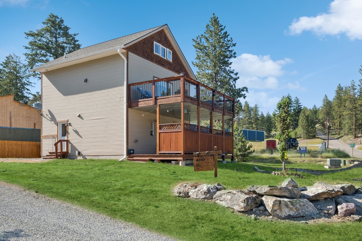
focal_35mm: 29
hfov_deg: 63.7
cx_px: 181
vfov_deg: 44.9
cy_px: 120
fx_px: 292
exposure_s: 1/60
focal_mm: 19.1
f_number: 11
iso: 200
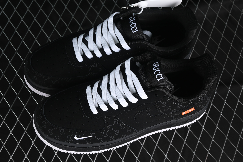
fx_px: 506
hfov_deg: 27.0
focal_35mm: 75
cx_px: 122
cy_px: 81
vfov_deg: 18.2
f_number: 6.3
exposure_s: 1/40
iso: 160
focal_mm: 50
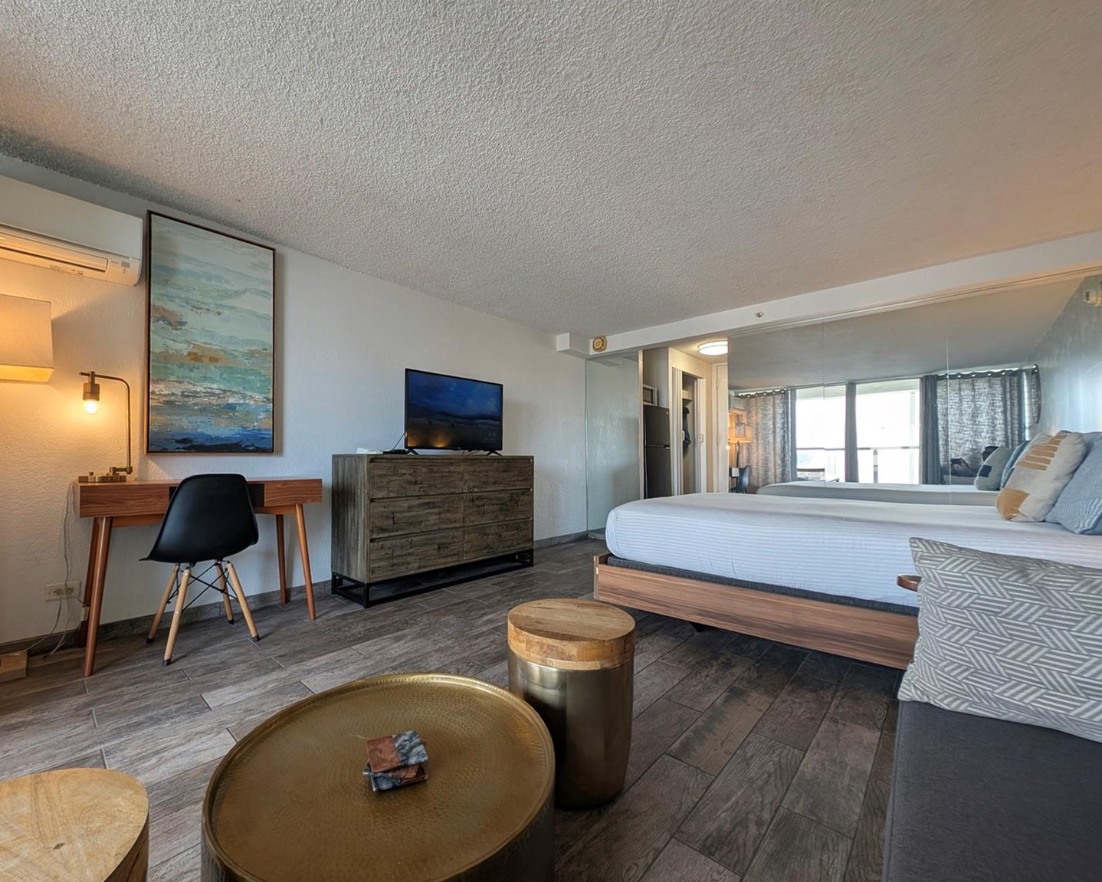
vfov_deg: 92.2
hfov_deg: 104.6
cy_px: 458
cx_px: 503
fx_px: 424
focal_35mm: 13
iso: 64
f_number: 1.95
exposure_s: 1/120
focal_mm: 2.23
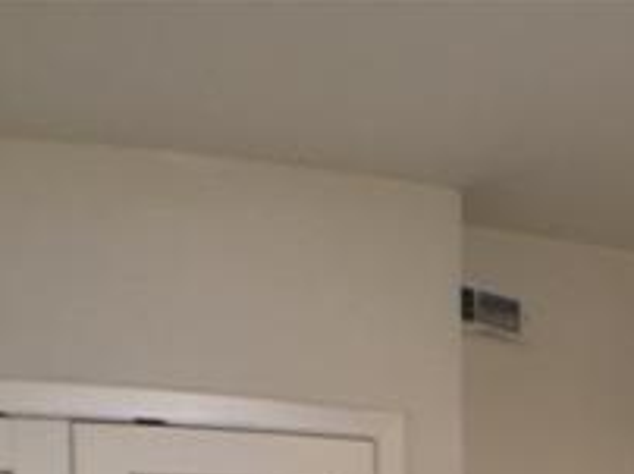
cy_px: 747
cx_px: 800
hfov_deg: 19.8
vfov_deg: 14.7
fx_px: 1683
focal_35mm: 92
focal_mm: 4.15
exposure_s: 1/30
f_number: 2.2
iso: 125
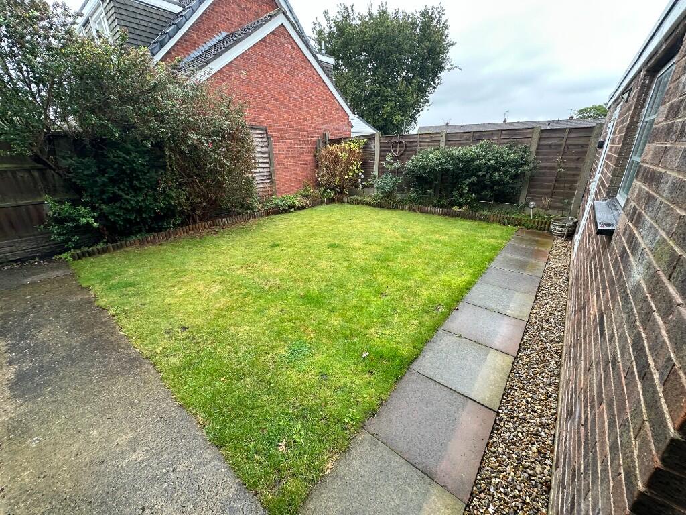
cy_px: 258
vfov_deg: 85.7
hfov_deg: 102.1
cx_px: 343
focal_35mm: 14
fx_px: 277
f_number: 2.2
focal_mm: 2.22
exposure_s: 1/99
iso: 50
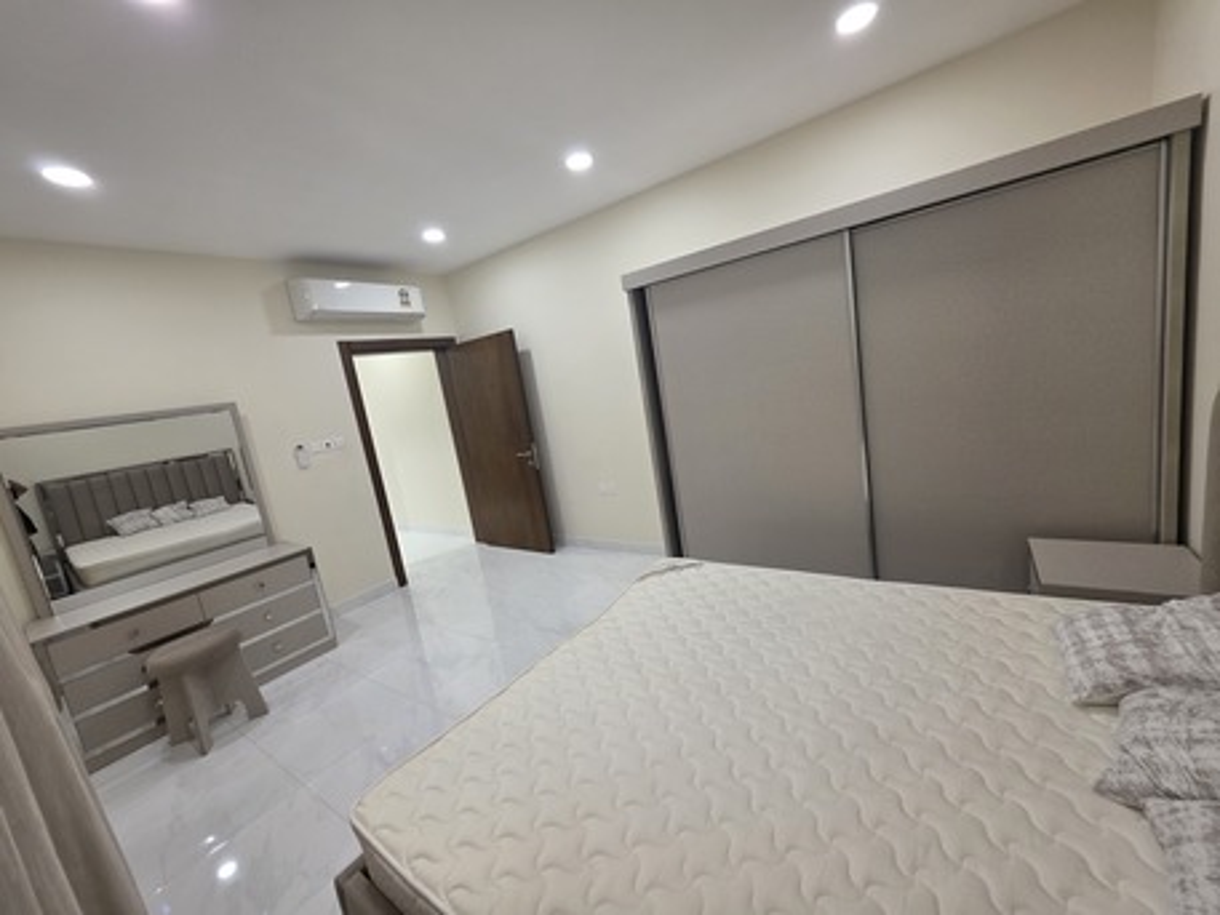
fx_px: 458
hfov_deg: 106.2
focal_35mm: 13
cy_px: 458
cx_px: 610
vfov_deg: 89.9
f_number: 1.9
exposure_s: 1/100
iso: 200
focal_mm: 2.2
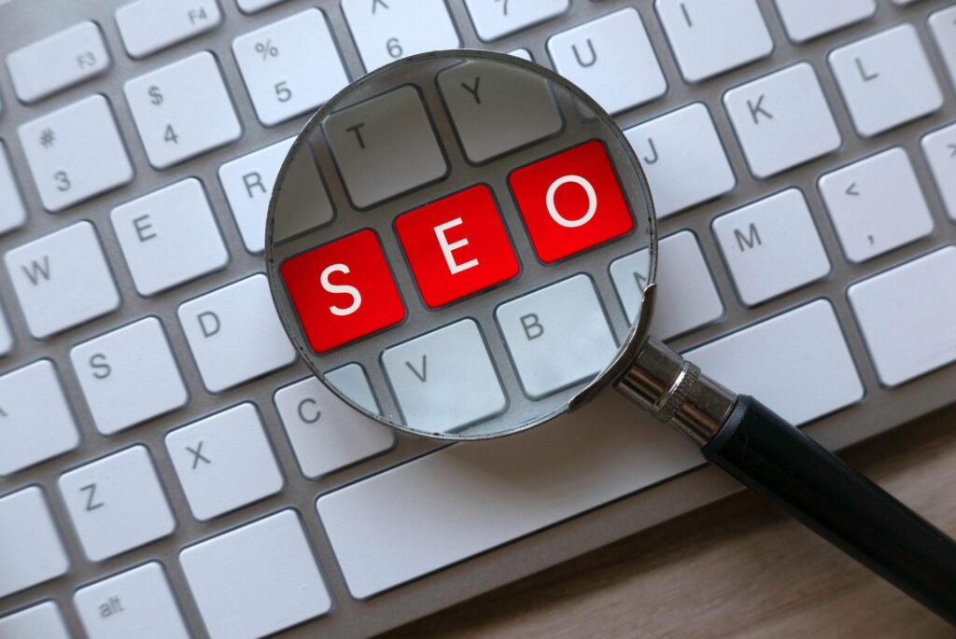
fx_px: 1994
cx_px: 478
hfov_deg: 27.0
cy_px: 320
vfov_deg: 18.2
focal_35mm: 75
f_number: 2.8
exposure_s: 1/125
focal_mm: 34
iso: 250
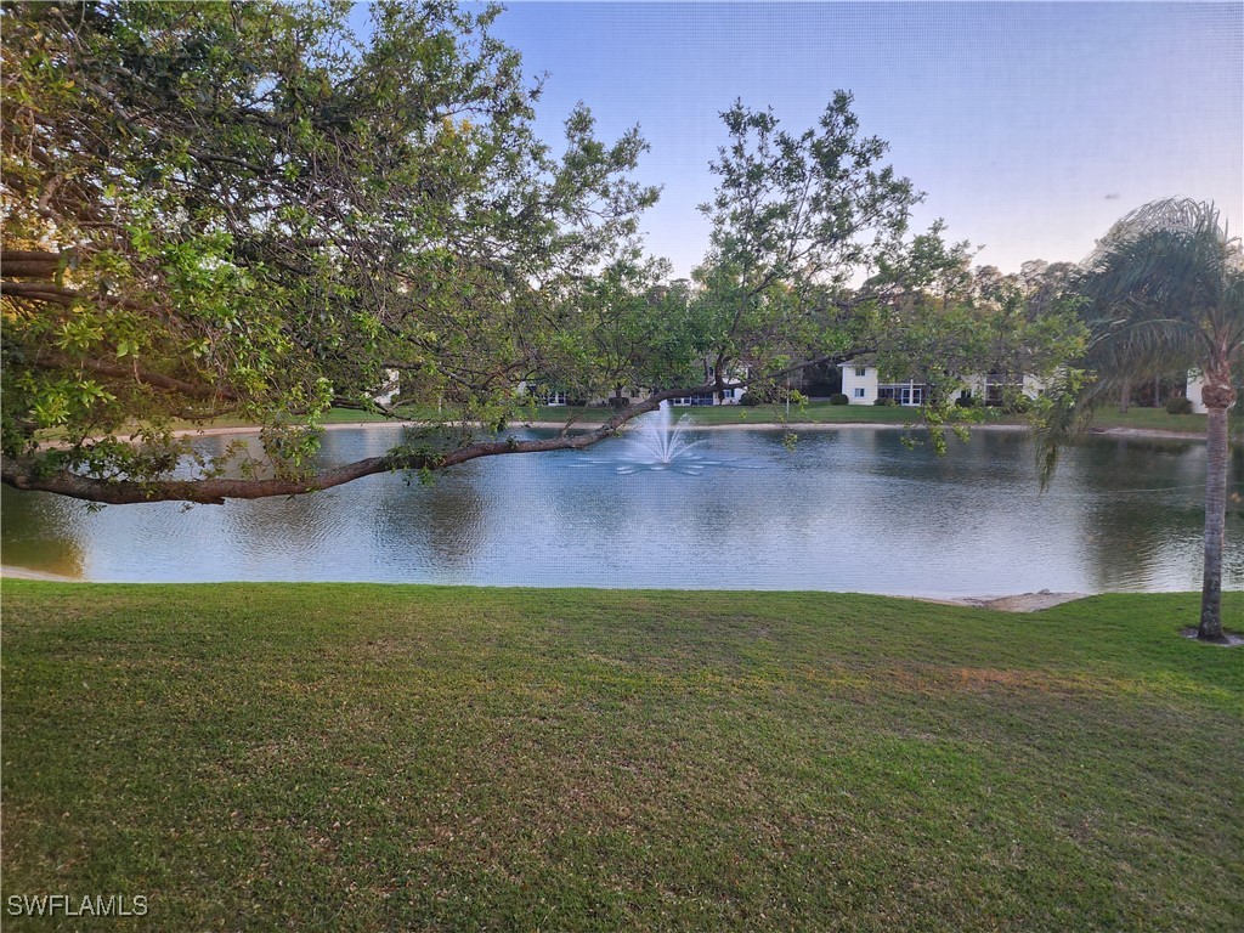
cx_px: 622
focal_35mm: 23
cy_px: 466
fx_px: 827
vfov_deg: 58.9
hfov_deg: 73.9
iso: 64
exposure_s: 1/180
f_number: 1.8
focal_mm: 6.4
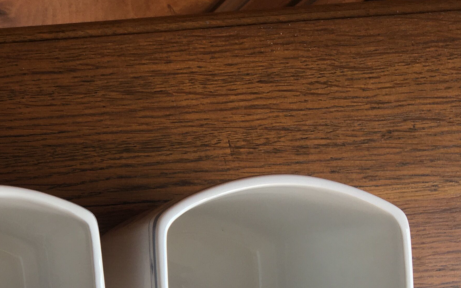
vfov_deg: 18.4
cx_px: -60
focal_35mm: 70
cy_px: 241
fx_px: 879
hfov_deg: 26.7
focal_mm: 4.15
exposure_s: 1/100
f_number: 2.2
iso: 25
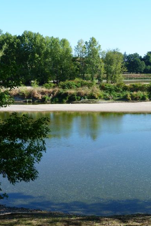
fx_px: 396
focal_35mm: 63
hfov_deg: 21.0
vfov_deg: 31.9
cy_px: 113
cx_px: 145
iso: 80
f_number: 4.5
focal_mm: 7.8
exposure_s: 1/200
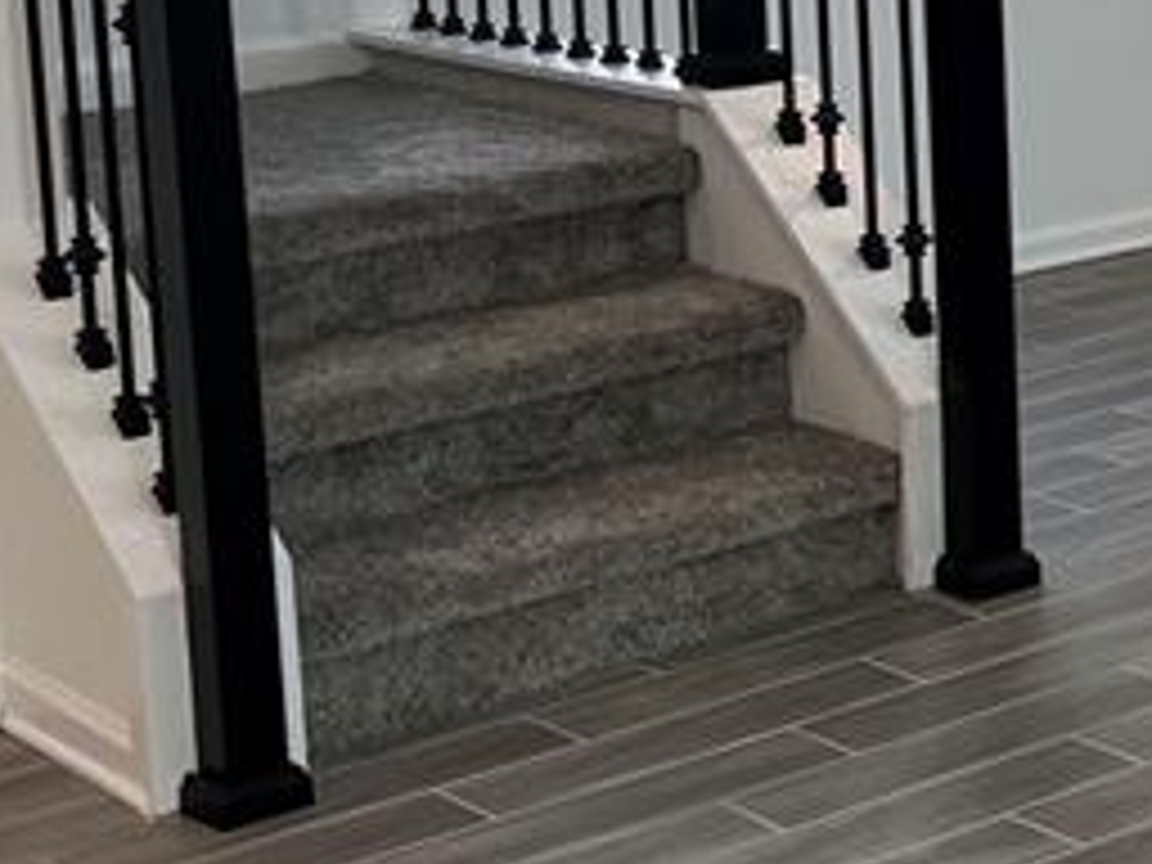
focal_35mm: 104
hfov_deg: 17.0
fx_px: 3461
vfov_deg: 14.0
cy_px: -27
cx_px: 1755
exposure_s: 1/125
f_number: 1.5
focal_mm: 5.7
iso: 64
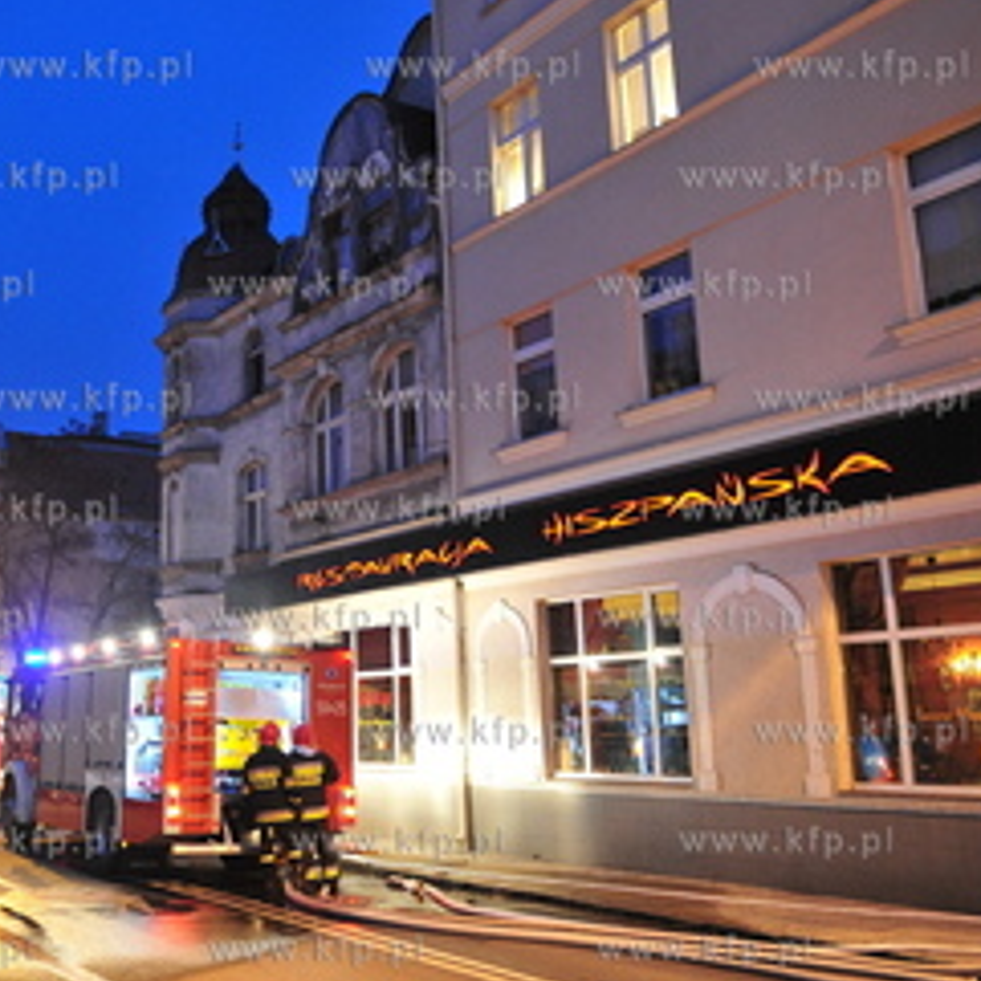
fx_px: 1218
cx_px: 228
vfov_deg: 43.8
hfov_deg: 42.3
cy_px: 452
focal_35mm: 38
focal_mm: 27
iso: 6400
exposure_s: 1/60
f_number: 3.2
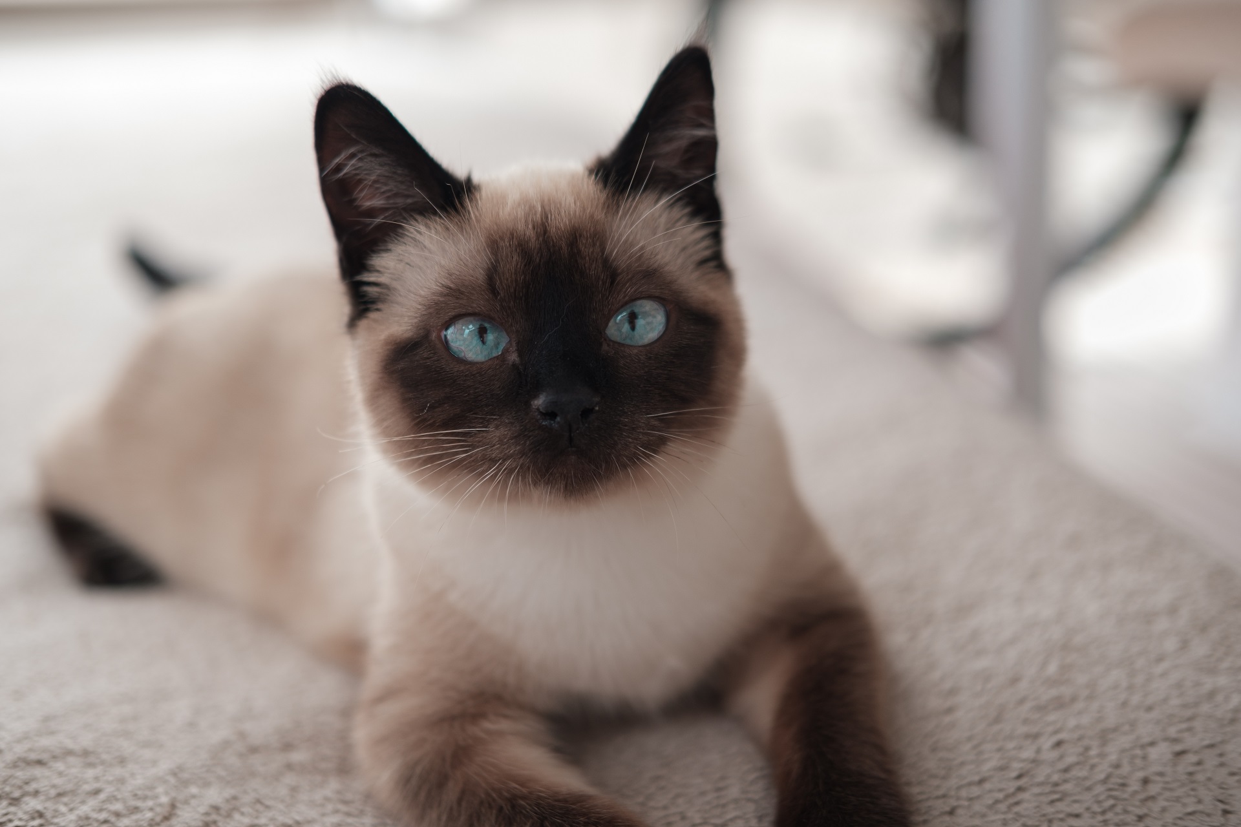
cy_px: 414
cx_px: 620
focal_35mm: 53
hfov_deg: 37.5
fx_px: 1827
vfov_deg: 25.5
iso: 100
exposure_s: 1/320
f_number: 2
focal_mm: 35
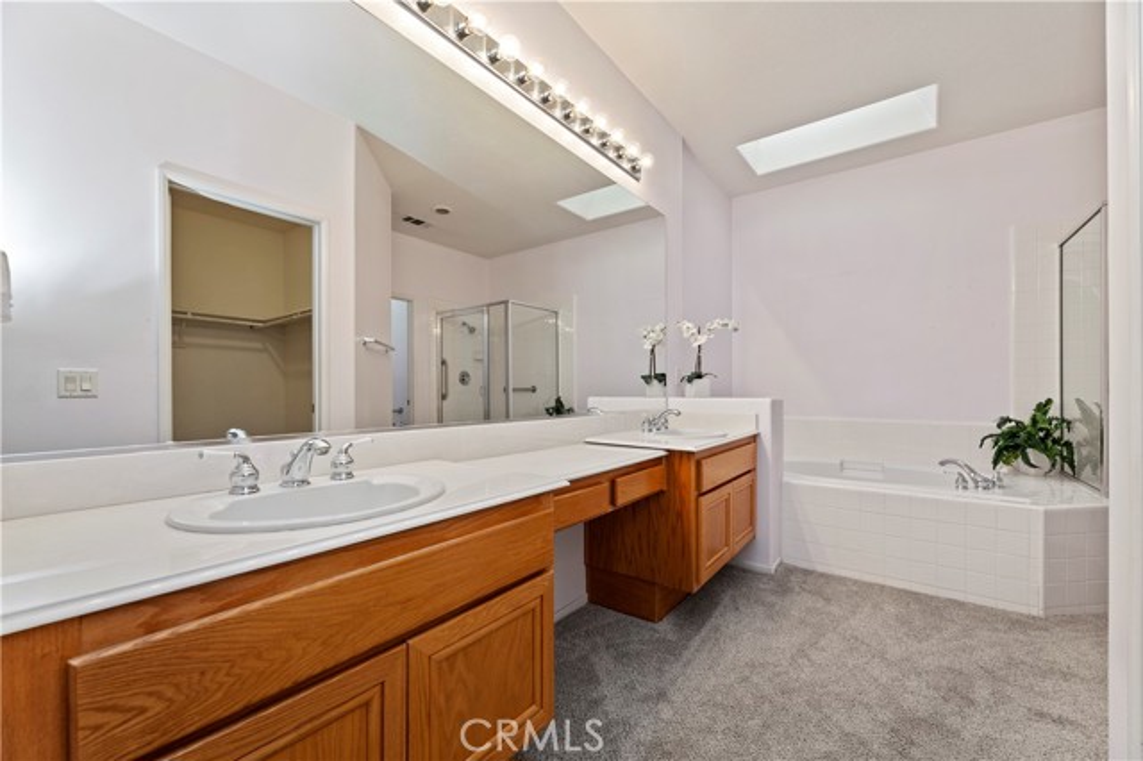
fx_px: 444
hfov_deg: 104.3
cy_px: 380
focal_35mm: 14
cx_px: 572
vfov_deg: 81.1
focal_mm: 14
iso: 500
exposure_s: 1/13
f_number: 10
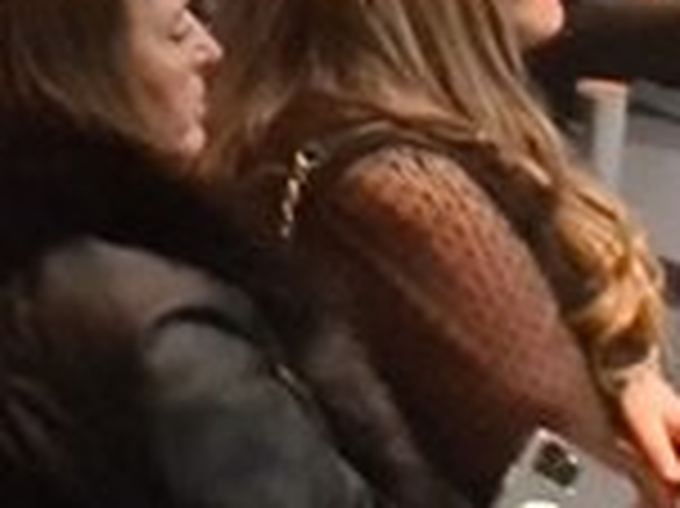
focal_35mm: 55
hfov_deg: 18.7
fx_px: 1080
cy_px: -283
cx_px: -721
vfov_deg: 21.6
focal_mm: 2.2
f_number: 2.2
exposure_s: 1/25
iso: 1250
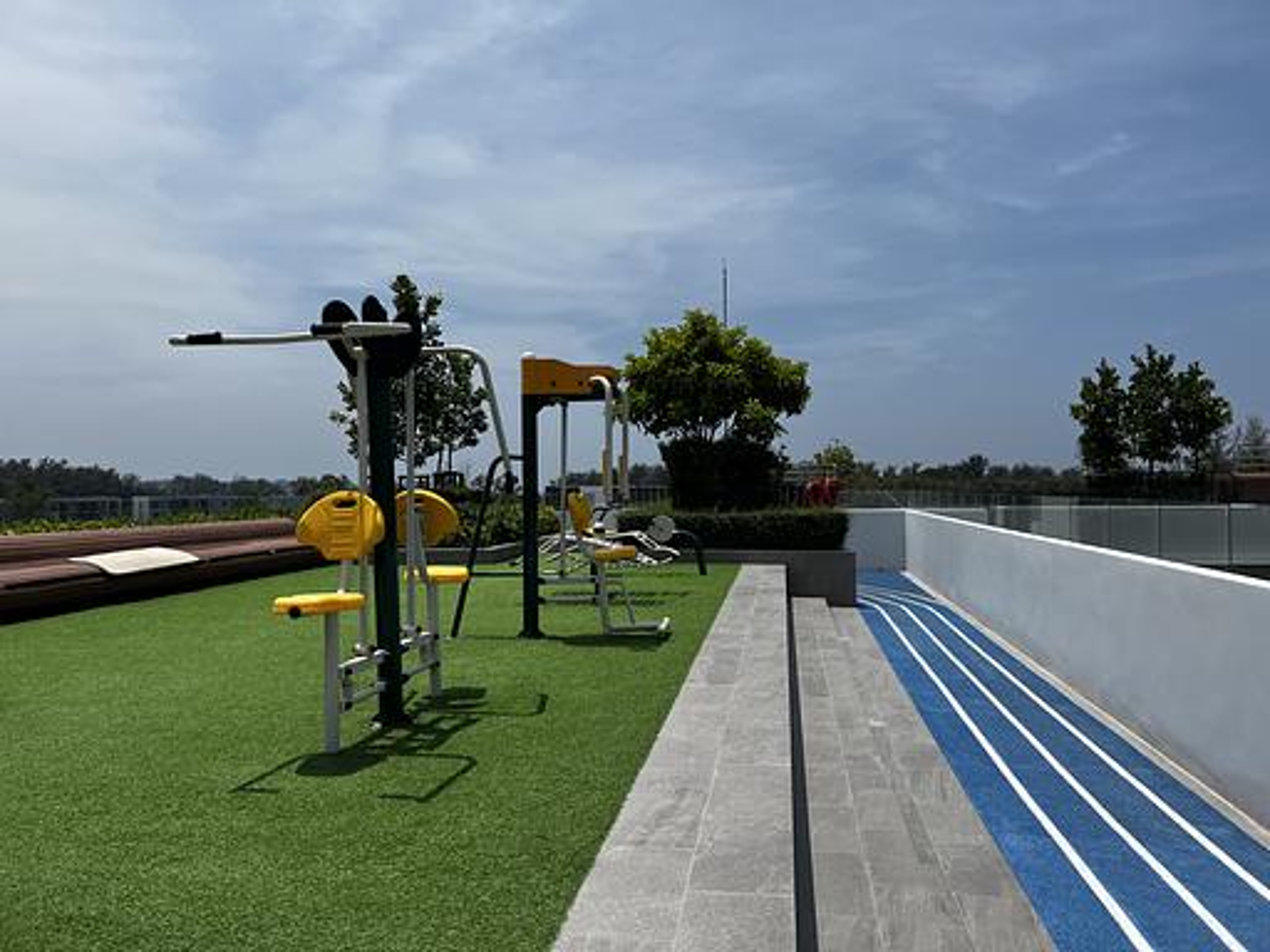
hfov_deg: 67.3
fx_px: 954
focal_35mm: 26
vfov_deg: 53.1
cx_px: 635
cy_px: 476
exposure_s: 1/8000
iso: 50
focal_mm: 5.7
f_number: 1.5
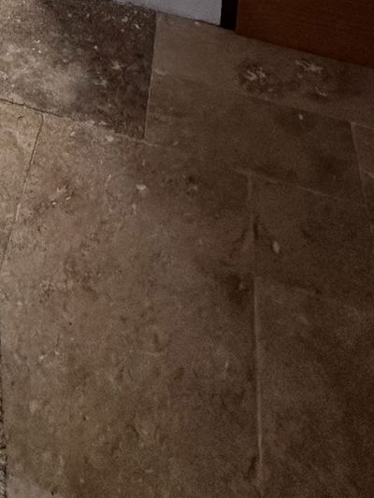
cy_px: -416
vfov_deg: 21.3
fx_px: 806
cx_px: -52
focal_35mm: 56
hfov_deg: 24.2
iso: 100
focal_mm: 2.22
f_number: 2.2
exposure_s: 1/99
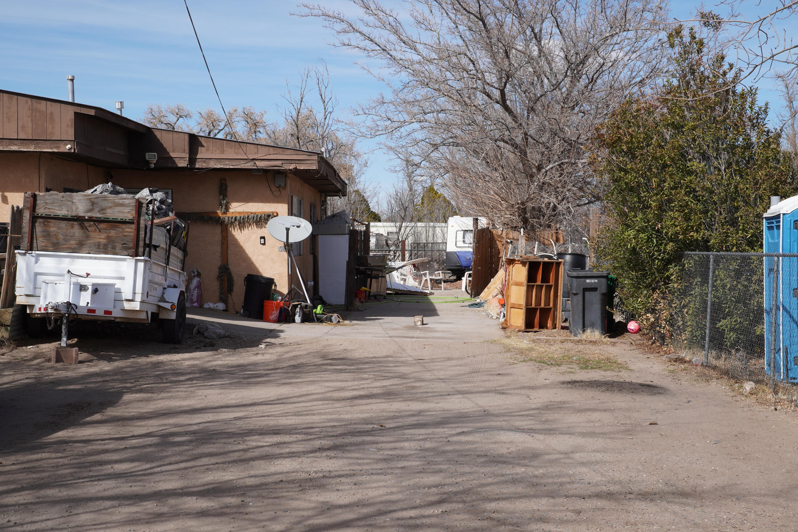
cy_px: 266
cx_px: 399
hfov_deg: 35.1
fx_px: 1263
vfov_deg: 23.8
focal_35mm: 57
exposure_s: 1/200
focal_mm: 38
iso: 100
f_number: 10
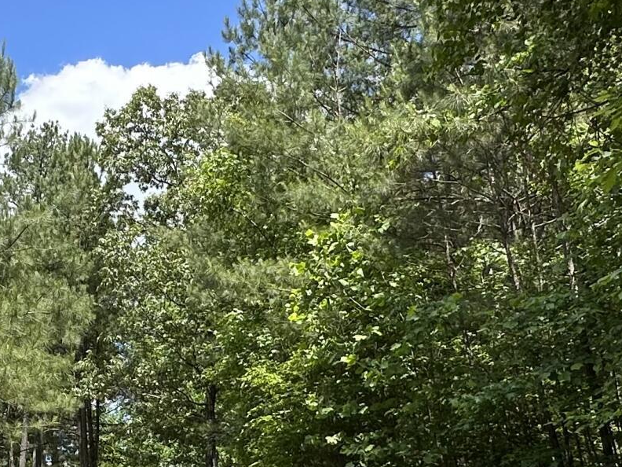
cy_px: 440
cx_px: 51
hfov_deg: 34.0
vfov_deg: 26.4
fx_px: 952
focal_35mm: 53
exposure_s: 1/812
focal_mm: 2.22
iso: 40
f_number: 2.2
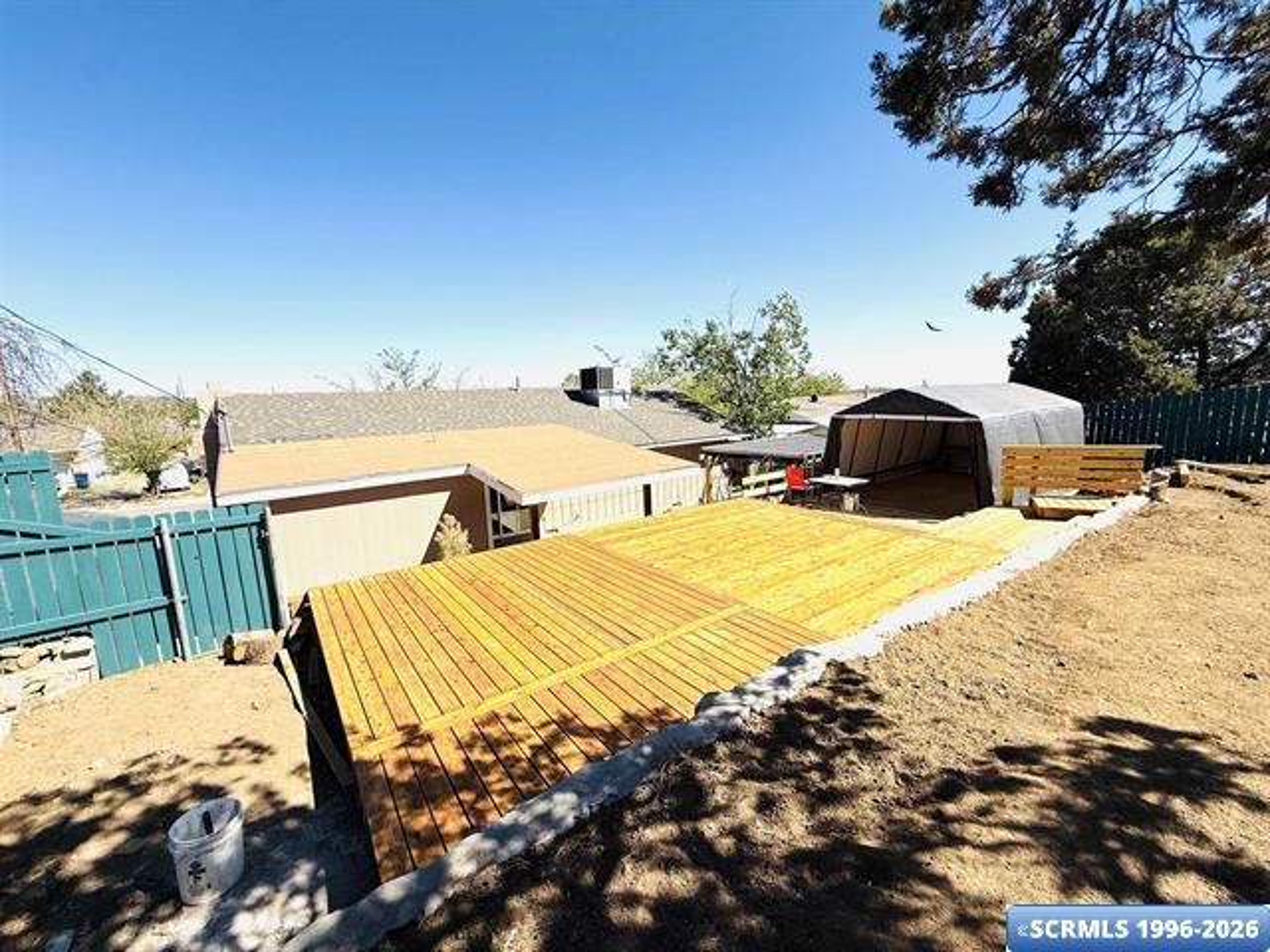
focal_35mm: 14
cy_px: 476
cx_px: 635
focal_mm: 2.22
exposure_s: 1/2506
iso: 50
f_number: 2.2
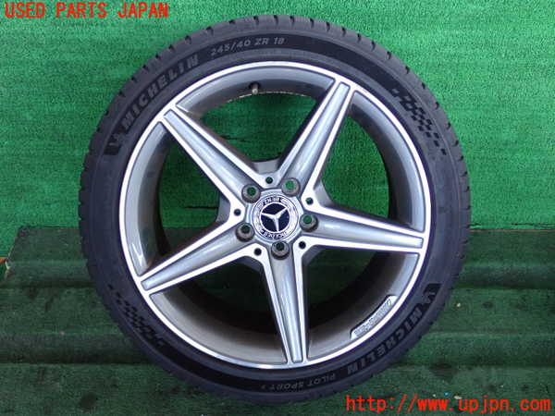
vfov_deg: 35.1
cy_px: 208
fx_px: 657
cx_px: 278
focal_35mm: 41
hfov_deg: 45.8
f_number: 2.8
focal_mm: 7.31
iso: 400
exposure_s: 1/125
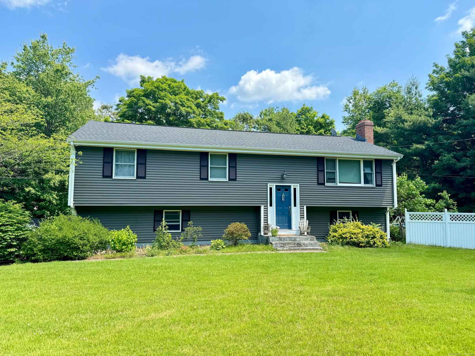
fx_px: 329
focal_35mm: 24
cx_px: 238
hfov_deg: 71.6
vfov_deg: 56.8
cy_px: 178
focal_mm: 6.76
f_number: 1.78
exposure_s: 1/952
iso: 80
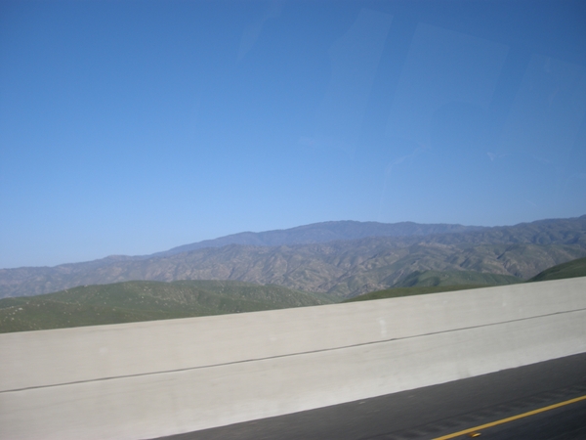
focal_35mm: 37
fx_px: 626
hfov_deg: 50.1
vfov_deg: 38.7
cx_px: 293
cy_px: 220
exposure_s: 1/300
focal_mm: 7.9
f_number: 2.8
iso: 64
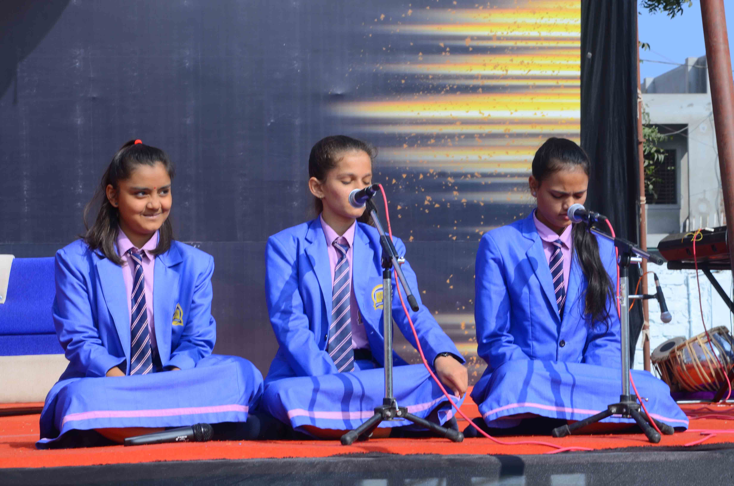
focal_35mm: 105
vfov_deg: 13.0
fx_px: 2136
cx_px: 367
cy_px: 243
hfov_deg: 19.5
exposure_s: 1/100
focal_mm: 70
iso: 100
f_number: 13
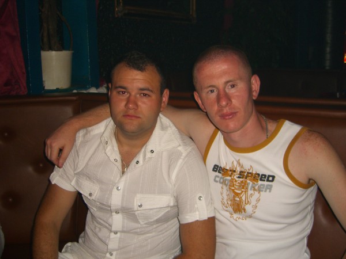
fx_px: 380
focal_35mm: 38
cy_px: 130
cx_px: 173
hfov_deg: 49.0
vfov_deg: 37.7
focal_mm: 7.9
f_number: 2.8
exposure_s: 1/60
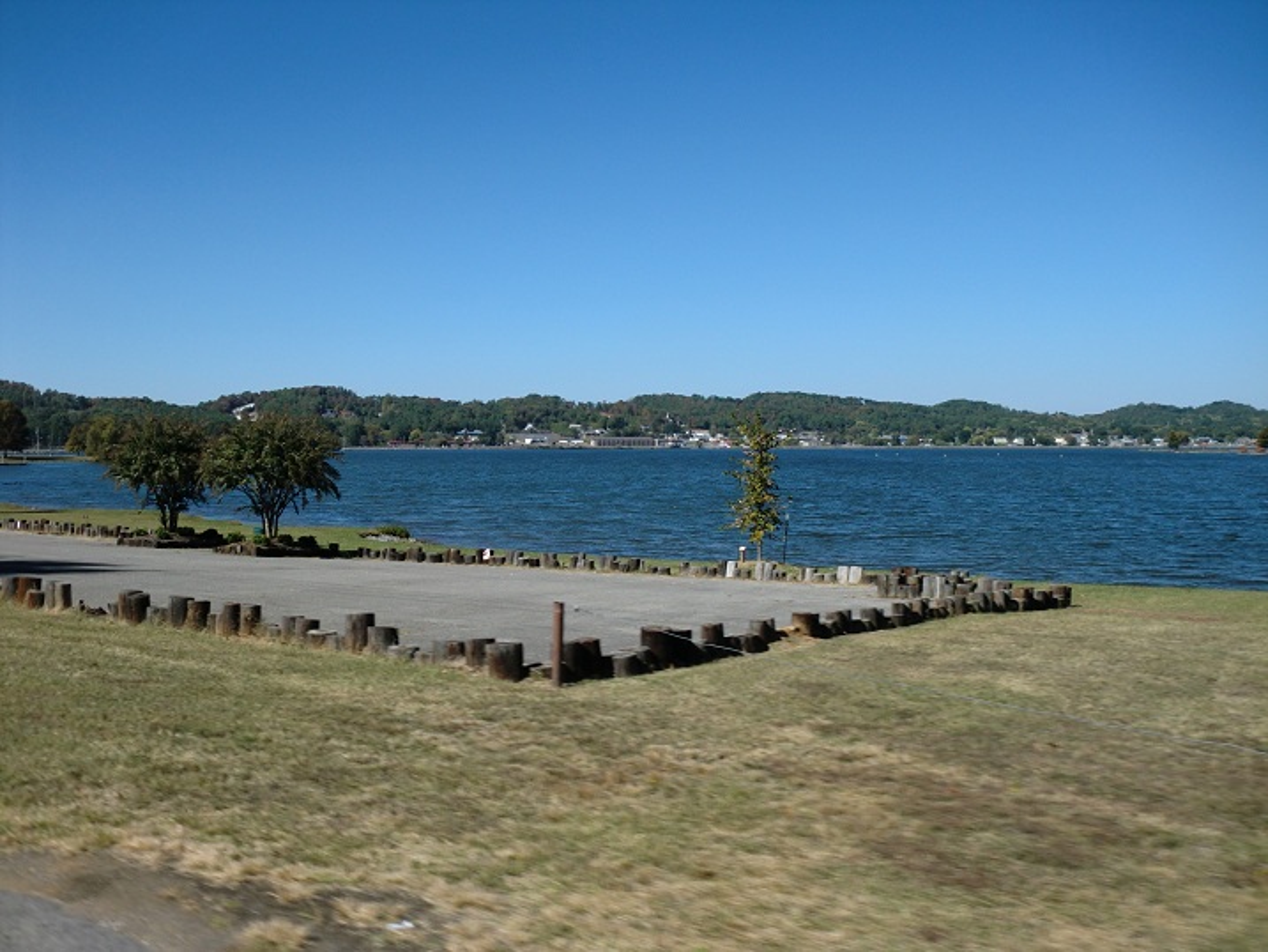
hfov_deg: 52.6
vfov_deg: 40.7
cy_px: 476
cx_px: 634
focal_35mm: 35
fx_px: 1282
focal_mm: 6.3
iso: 64
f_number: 7.8
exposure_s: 1/250
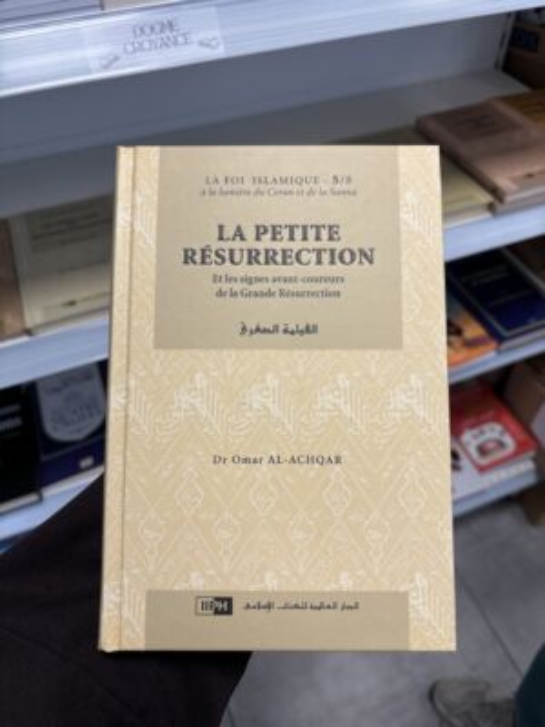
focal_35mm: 26
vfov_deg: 67.3
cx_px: 272
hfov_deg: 53.1
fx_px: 546
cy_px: 364
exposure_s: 1/100
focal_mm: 5.96
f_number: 1.6
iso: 64
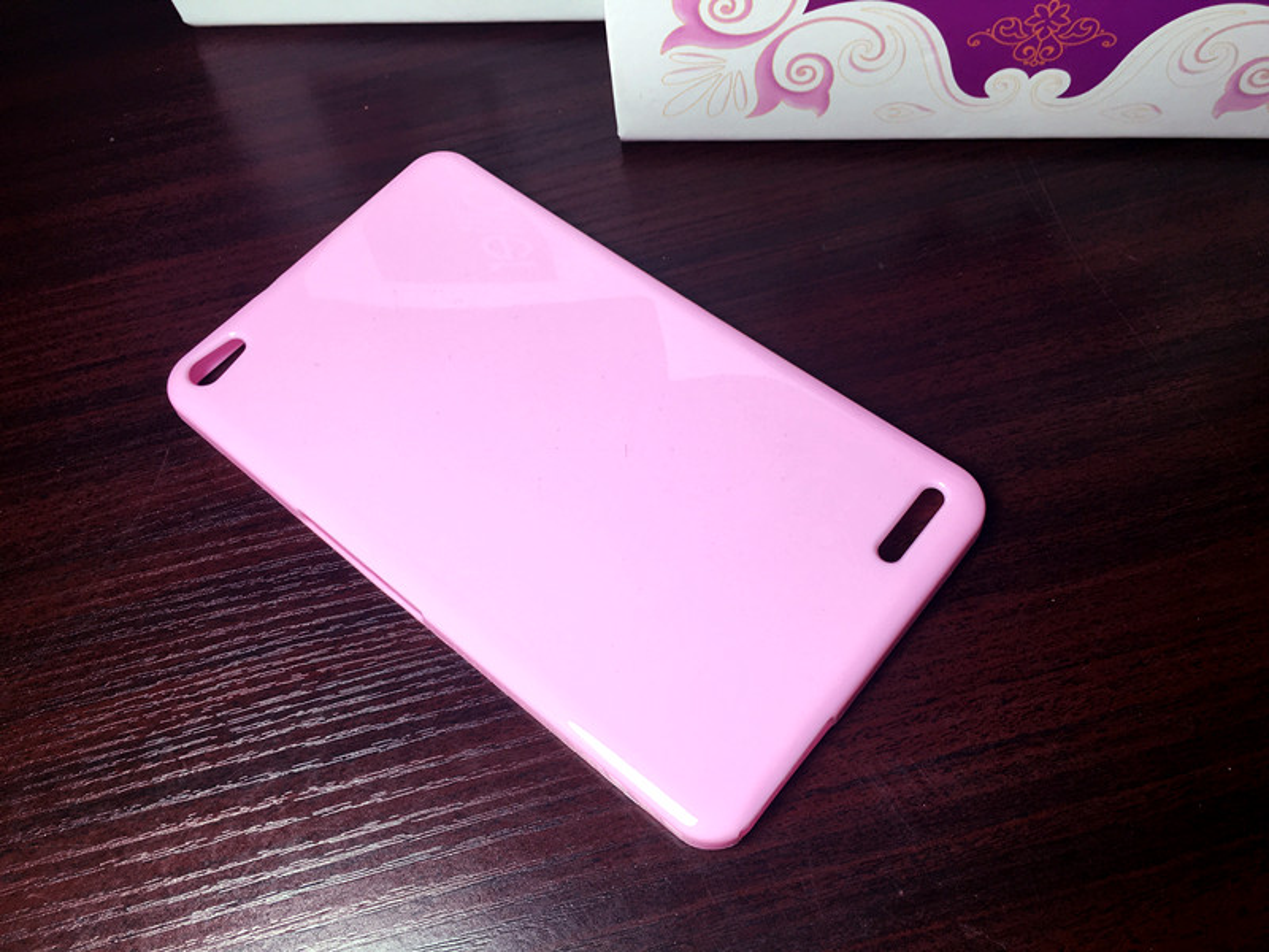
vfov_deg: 48.2
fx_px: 1063
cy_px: 476
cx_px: 634
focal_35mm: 29
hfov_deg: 61.7
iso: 25
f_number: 2.2
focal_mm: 4.15
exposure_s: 1/100
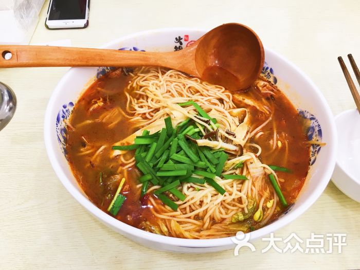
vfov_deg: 48.2
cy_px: 135
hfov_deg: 61.7
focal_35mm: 29
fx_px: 302
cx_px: 180
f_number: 2.2
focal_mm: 4.15
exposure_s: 1/33
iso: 40
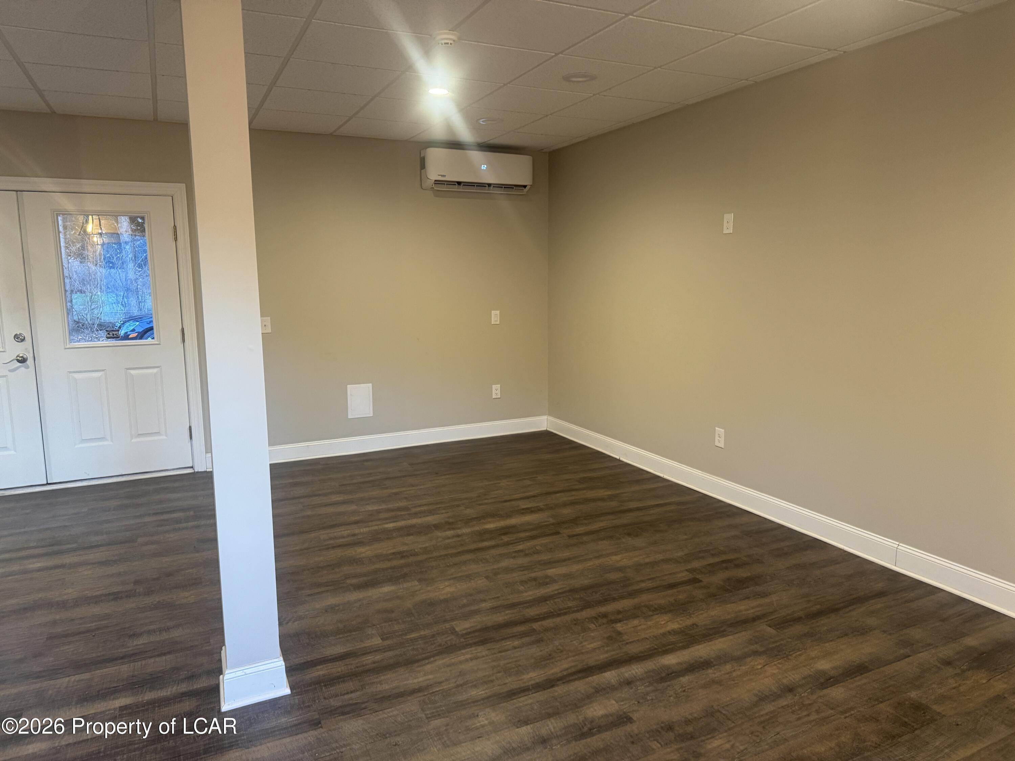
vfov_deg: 56.8
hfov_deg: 71.6
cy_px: 380
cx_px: 508
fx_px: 704
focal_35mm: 24
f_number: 1.78
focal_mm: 6.76
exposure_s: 1/60
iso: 320
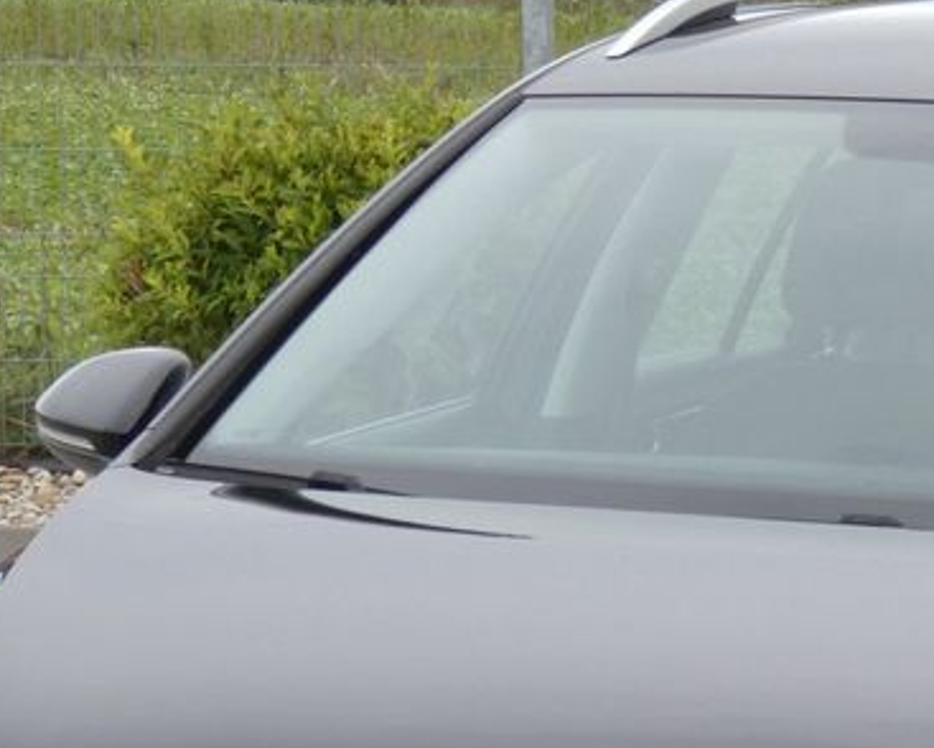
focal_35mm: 340
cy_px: 901
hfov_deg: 5.7
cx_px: 898
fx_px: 9404
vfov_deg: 4.5
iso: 80
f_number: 5.6
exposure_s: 1/80
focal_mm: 22.4
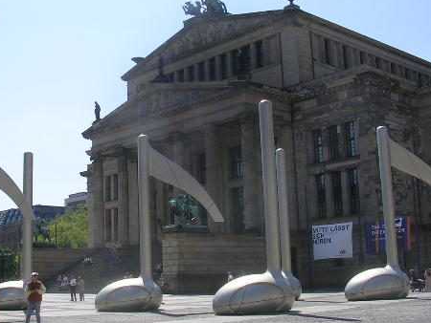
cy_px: 133
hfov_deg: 35.2
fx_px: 673
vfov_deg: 27.0
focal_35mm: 54
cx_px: 146
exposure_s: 1/402
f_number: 5.6
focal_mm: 5.8
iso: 50
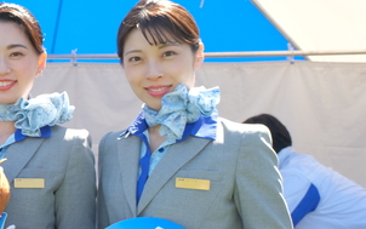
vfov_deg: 13.4
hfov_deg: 18.7
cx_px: -182
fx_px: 978
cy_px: 106
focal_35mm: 98
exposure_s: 1/500
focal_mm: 19.2
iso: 800
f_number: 6.4
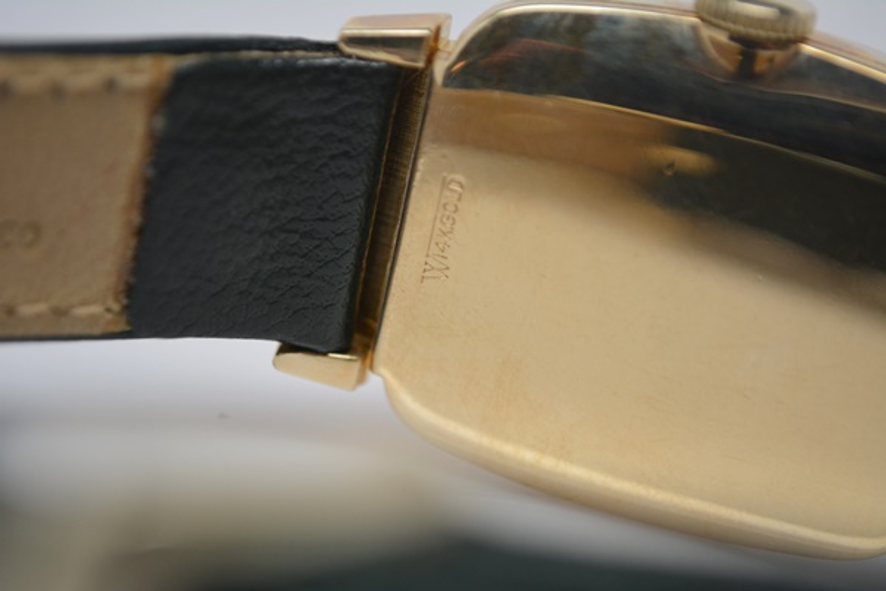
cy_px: 296
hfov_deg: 24.6
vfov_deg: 16.6
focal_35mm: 82
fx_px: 2030
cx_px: 443
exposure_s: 1/60
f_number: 5.6
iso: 720
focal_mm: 55
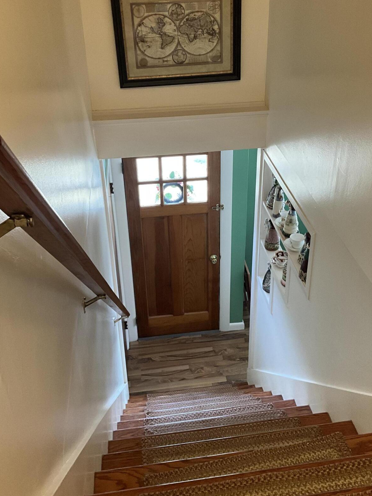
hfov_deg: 38.6
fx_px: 530
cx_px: 204
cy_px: 204
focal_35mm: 37
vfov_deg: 49.9
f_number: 1.8
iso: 160
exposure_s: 1/60
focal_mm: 3
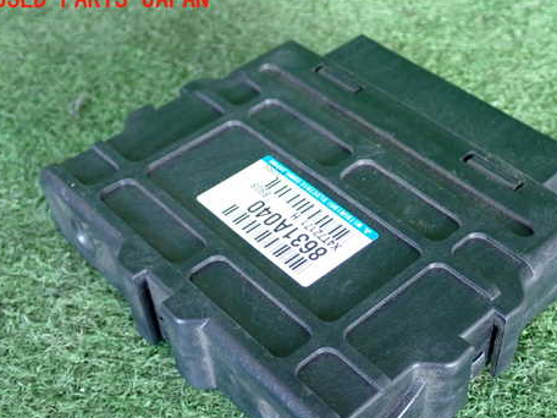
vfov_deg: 29.0
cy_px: 259
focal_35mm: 50
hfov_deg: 37.9
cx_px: 353
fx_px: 805
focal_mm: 6.83
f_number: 2.7
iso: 500
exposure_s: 1/40
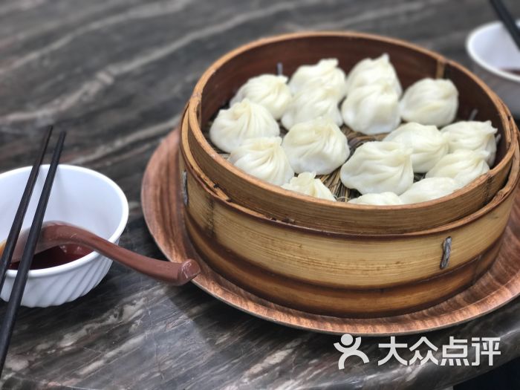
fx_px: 856
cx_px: 260
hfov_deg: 33.8
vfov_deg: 25.7
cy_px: 195
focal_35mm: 57
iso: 40
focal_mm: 6.6
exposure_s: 1/50
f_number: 2.8
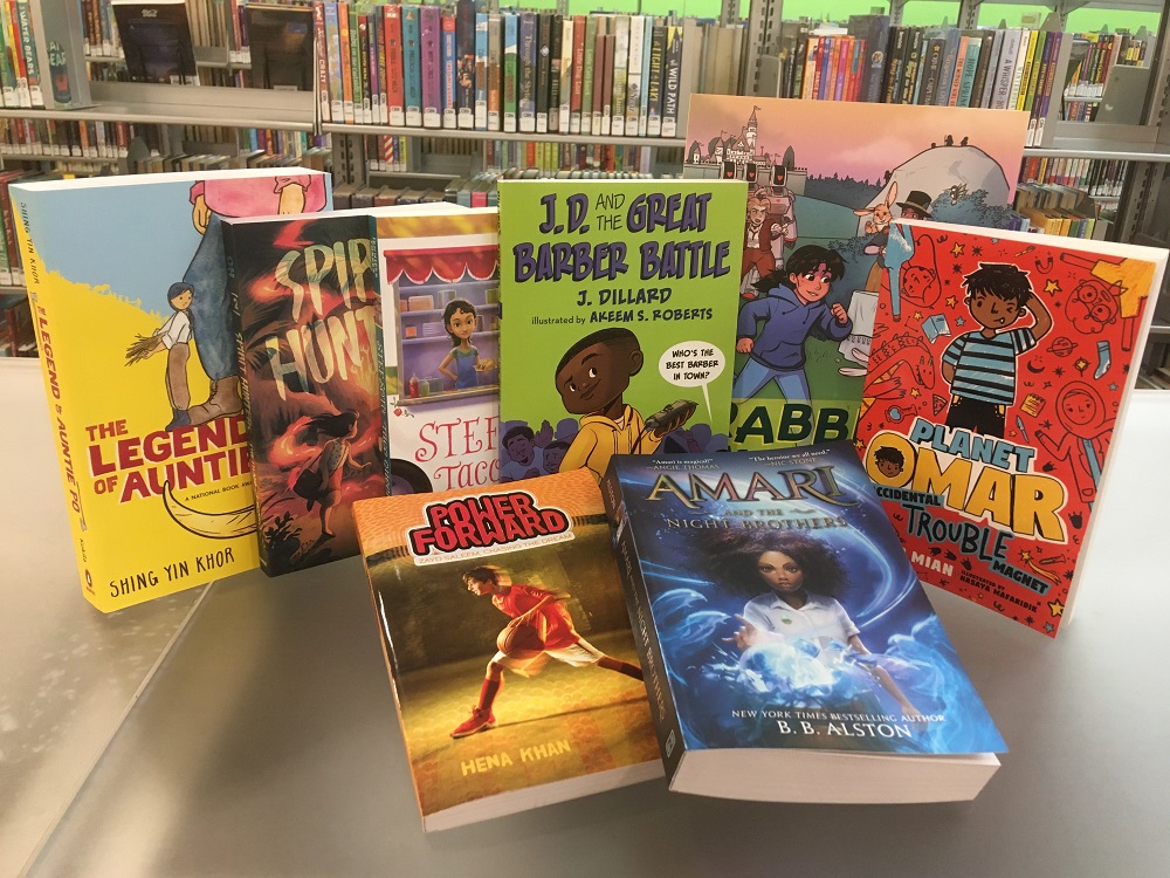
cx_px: 585
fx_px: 980
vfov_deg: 48.2
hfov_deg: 61.7
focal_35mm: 29
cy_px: 439
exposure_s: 1/30
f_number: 2.2
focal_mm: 4.15
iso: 125
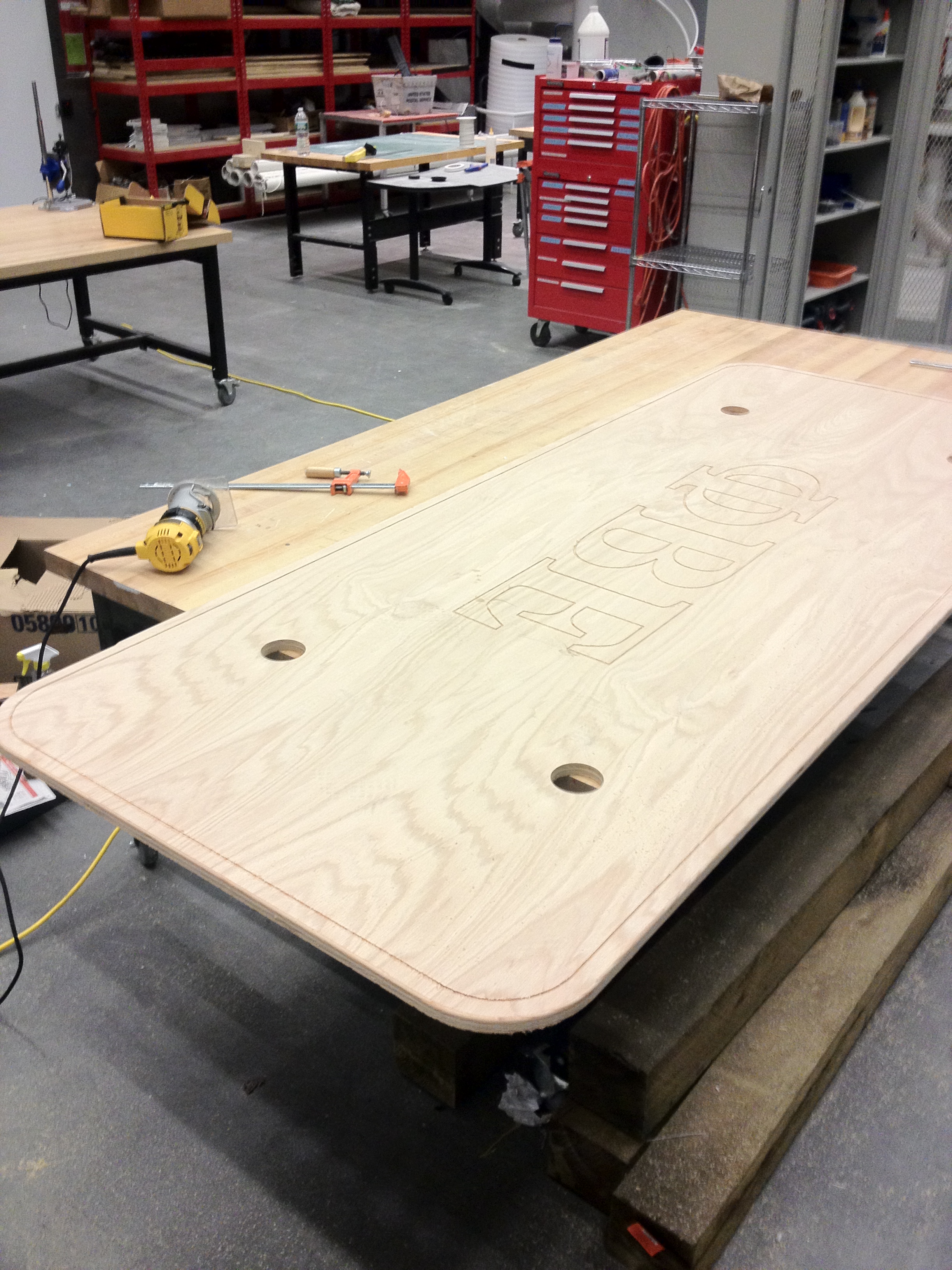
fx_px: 1283
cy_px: 635
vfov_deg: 52.6
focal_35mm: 35
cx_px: 476
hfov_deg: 40.7
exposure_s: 1/20
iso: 160
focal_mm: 4.28
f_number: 2.4
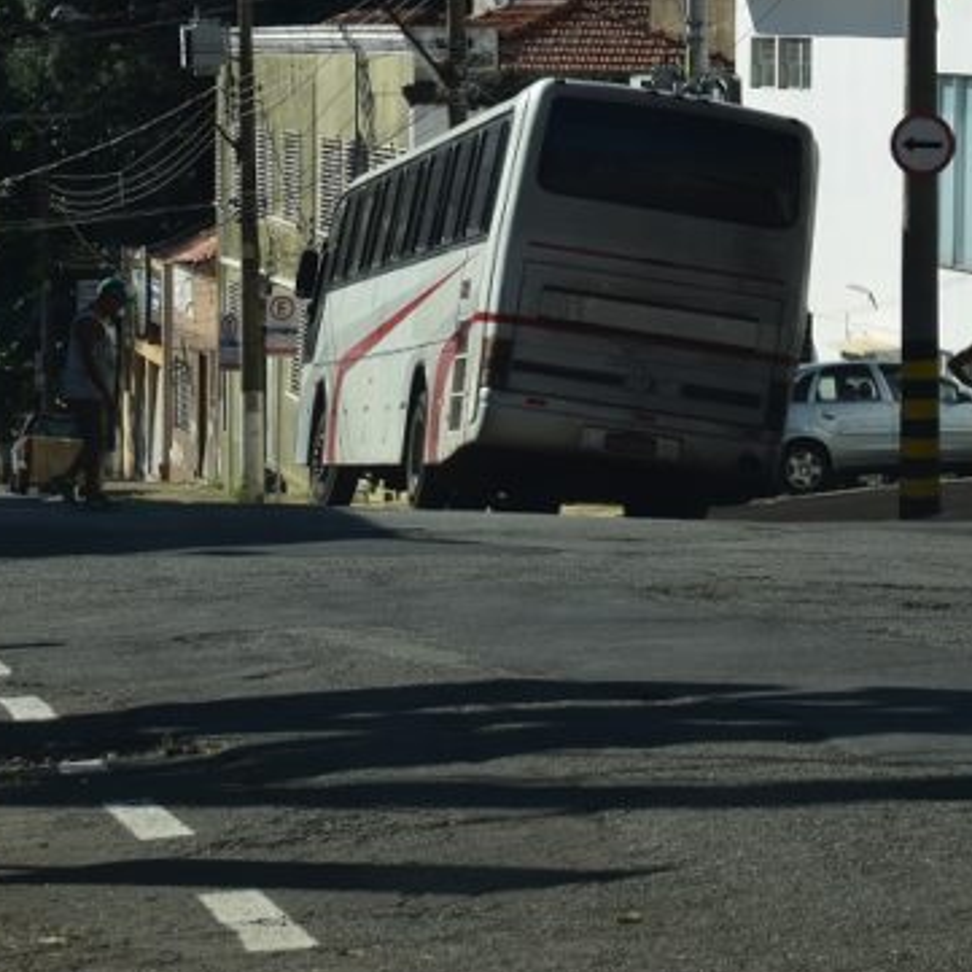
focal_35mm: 150
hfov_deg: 11.5
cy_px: 327
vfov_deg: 11.6
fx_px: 4762
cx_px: 1003
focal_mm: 55
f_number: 11
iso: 360
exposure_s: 1/500
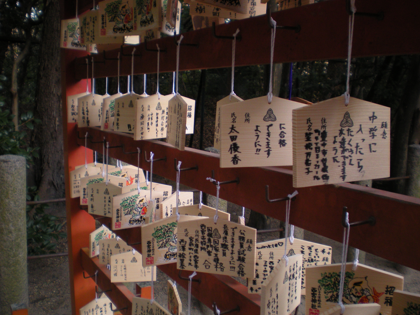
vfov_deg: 36.8
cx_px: 206
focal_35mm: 39
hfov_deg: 47.9
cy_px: 156
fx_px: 473
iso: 120
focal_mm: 6.3
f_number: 3.1
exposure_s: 1/60.2
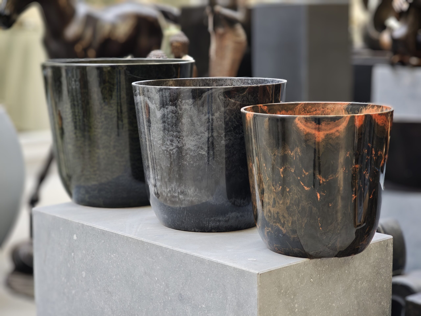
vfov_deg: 21.0
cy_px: 158
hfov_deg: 27.8
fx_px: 851
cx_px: 210
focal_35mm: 70
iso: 500
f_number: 1.8
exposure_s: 1/33.3
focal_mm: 11.5
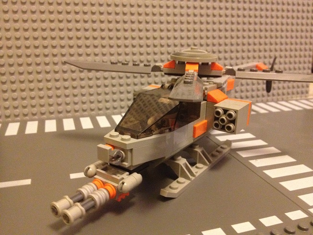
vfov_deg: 40.7
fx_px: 317
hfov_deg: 52.6
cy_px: 118
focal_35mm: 35
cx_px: 156
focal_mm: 4.28
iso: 640
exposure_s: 1/15
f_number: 2.4
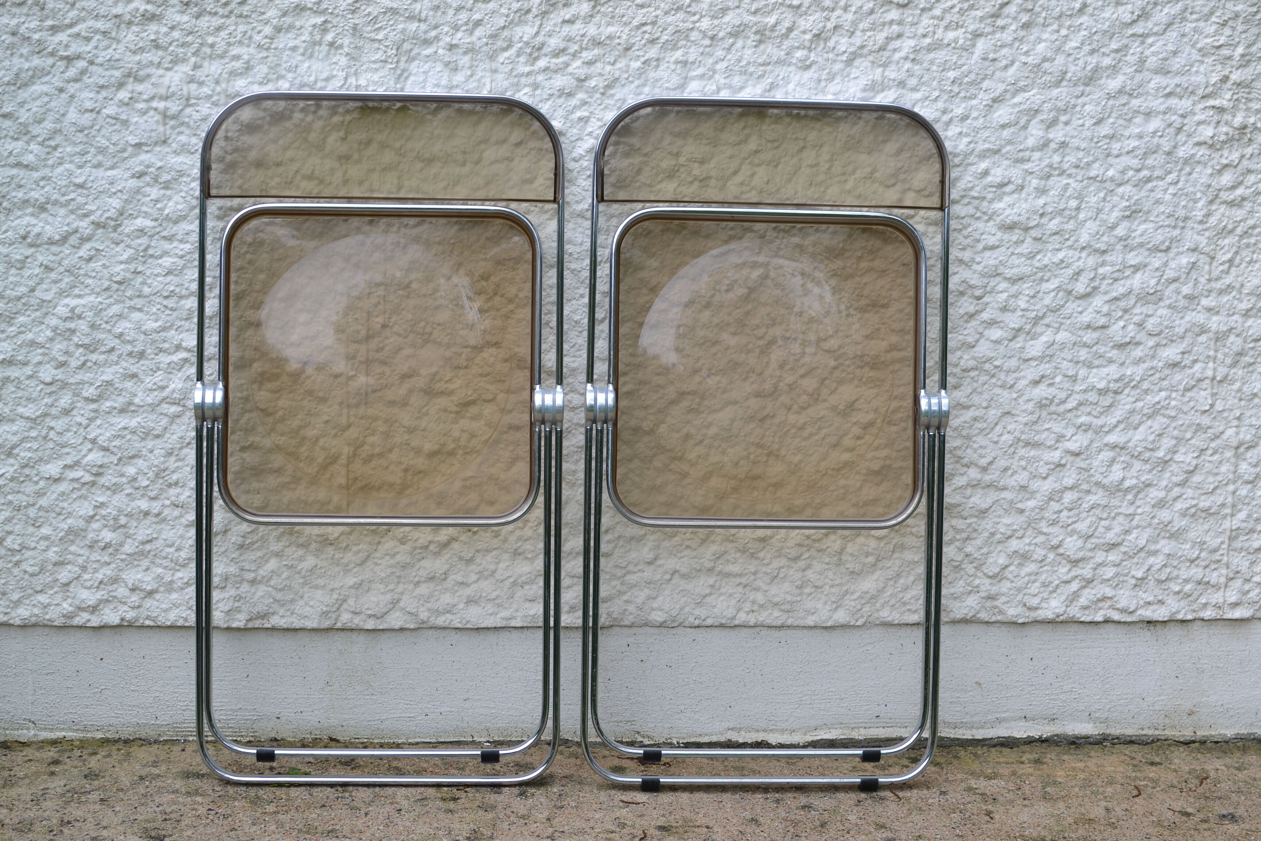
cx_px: 630
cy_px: 420
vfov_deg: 25.8
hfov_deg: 37.9
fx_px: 1839
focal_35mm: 52
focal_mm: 35
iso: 200
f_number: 4
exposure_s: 1/100
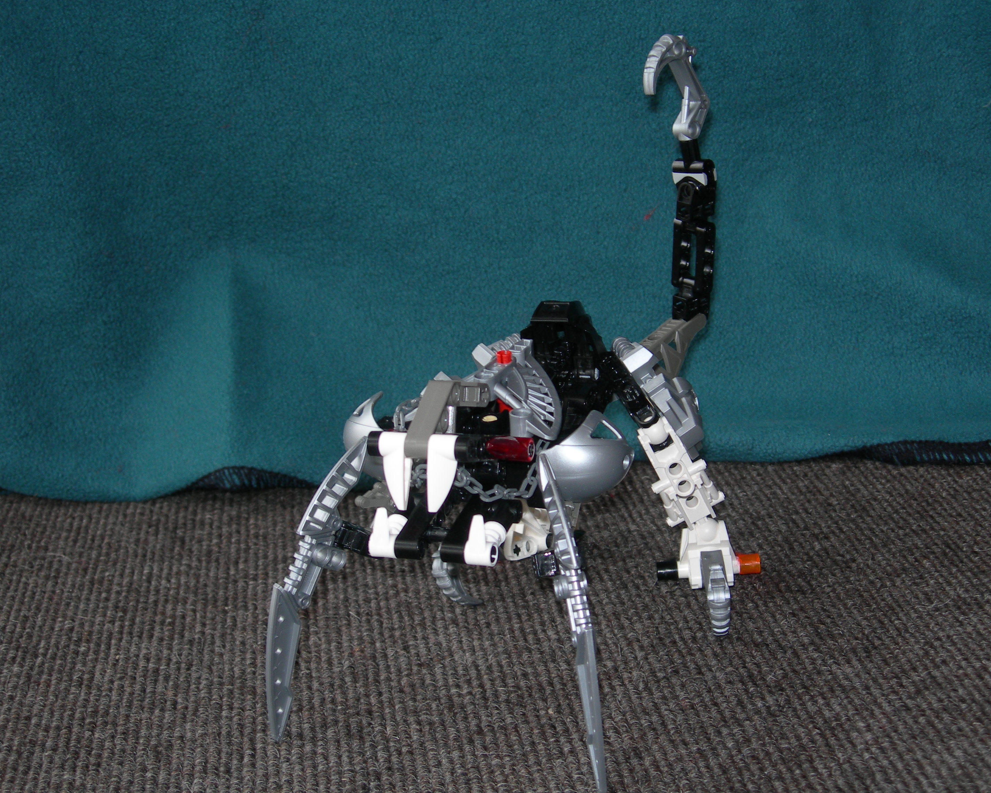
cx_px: 535
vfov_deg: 28.1
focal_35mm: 54
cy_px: 394
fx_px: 1584
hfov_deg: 34.7
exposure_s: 1/60.1
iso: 50
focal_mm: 10.6
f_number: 3.2
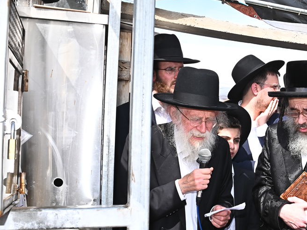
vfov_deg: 27.4
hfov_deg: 34.2
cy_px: 141
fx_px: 470
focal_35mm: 53
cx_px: 275
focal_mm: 26
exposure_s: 1/200
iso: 250
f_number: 10
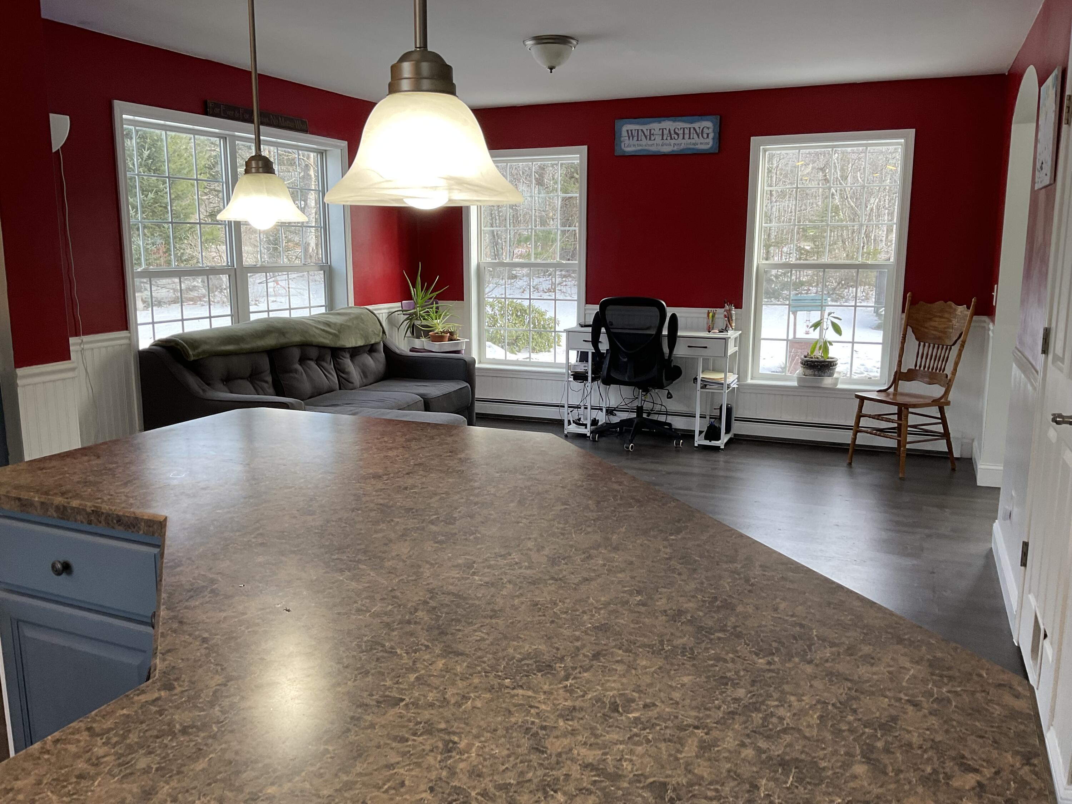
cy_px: 402
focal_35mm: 29
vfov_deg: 48.2
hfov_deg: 61.7
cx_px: 536
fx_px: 898
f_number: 1.8
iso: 50
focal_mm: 3
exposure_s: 1/120
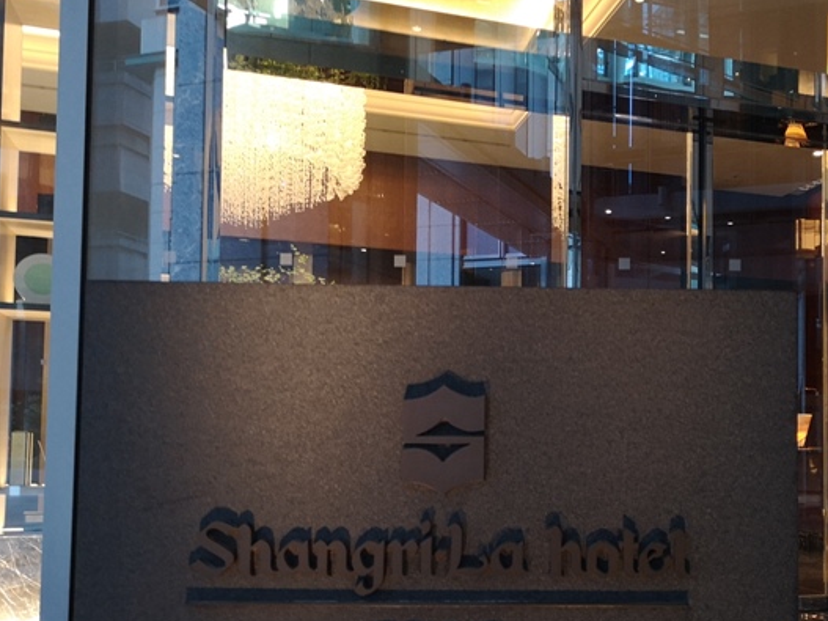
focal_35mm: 41
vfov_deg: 34.8
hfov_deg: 44.8
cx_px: 578
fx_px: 980
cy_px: 409
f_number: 1.8
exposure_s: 1/25
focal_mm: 3.95
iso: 320
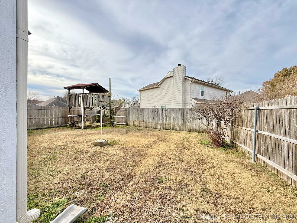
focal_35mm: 14
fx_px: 120
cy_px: 112
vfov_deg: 85.7
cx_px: 148
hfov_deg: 102.1
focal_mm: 2.22
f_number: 2.2
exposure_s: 1/864
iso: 64
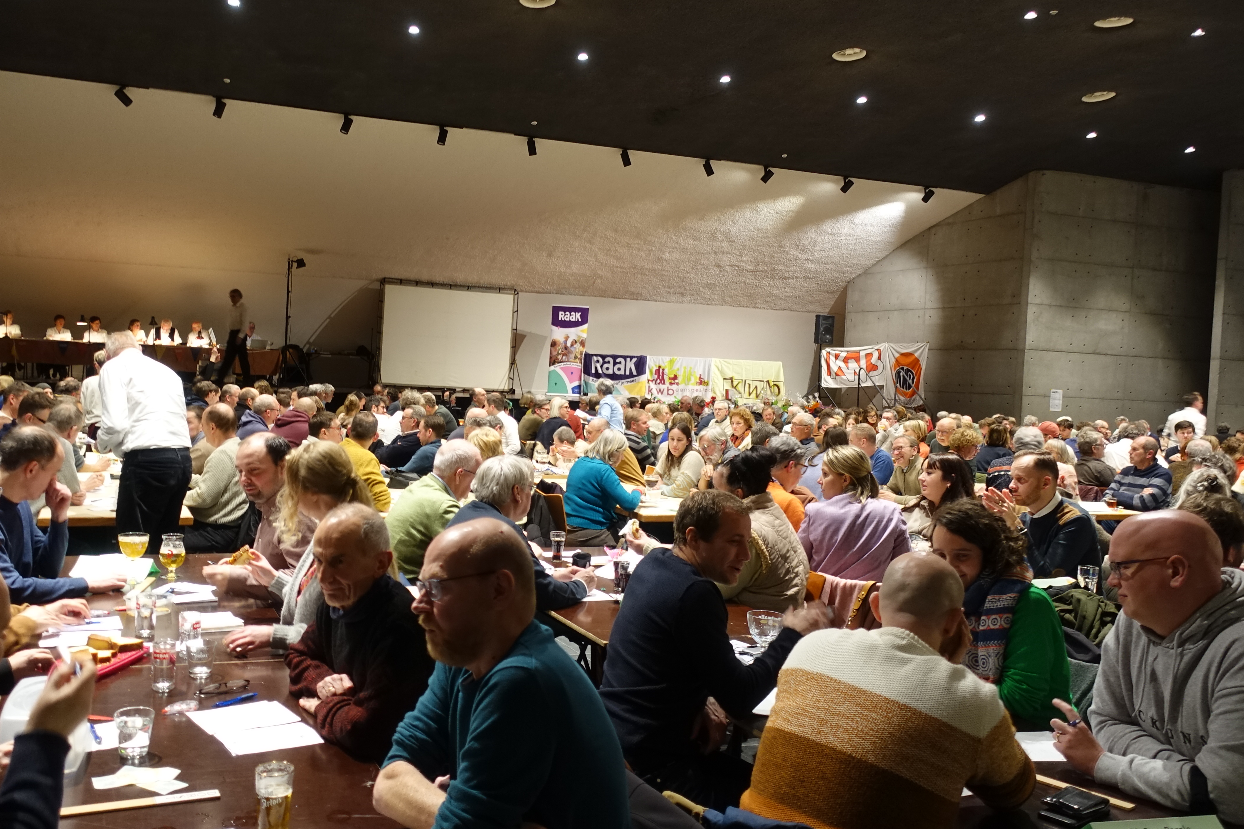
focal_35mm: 31
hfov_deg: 59.9
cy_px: 414
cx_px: 517
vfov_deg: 42.3
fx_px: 1071
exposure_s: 1/30
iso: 320
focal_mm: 8.8
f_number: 1.8
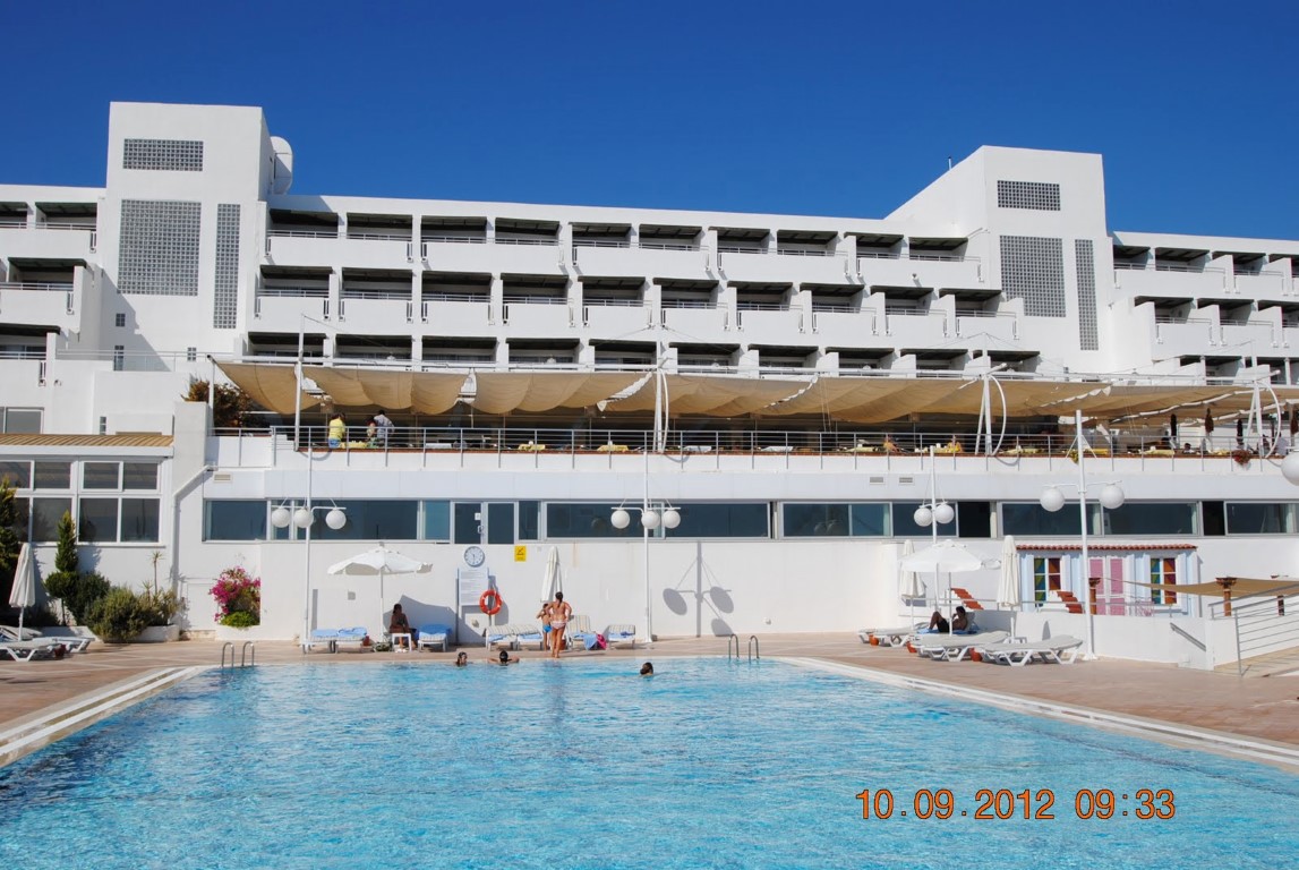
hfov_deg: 53.1
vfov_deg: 37.0
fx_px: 1301
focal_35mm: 36
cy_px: 435
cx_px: 650
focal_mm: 24
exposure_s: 1/400
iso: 100
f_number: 10
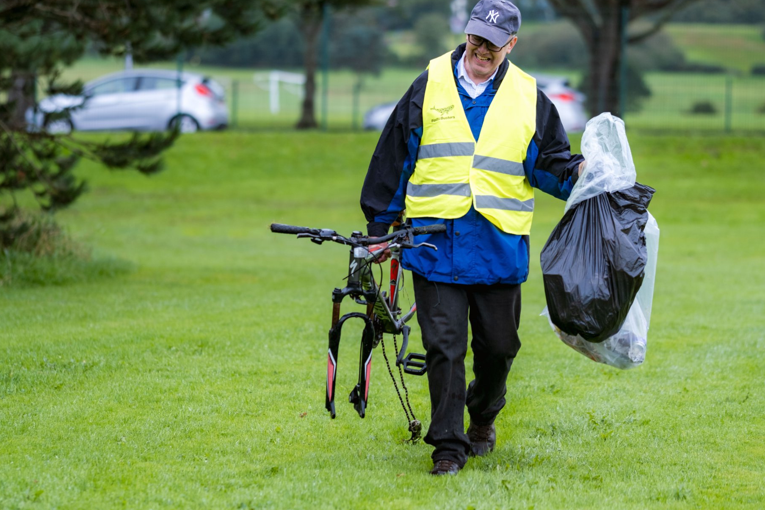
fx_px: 3250
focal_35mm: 153
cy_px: 222
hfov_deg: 13.4
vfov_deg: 9.0
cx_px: 402
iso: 200
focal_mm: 90
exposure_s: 1/250
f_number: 2
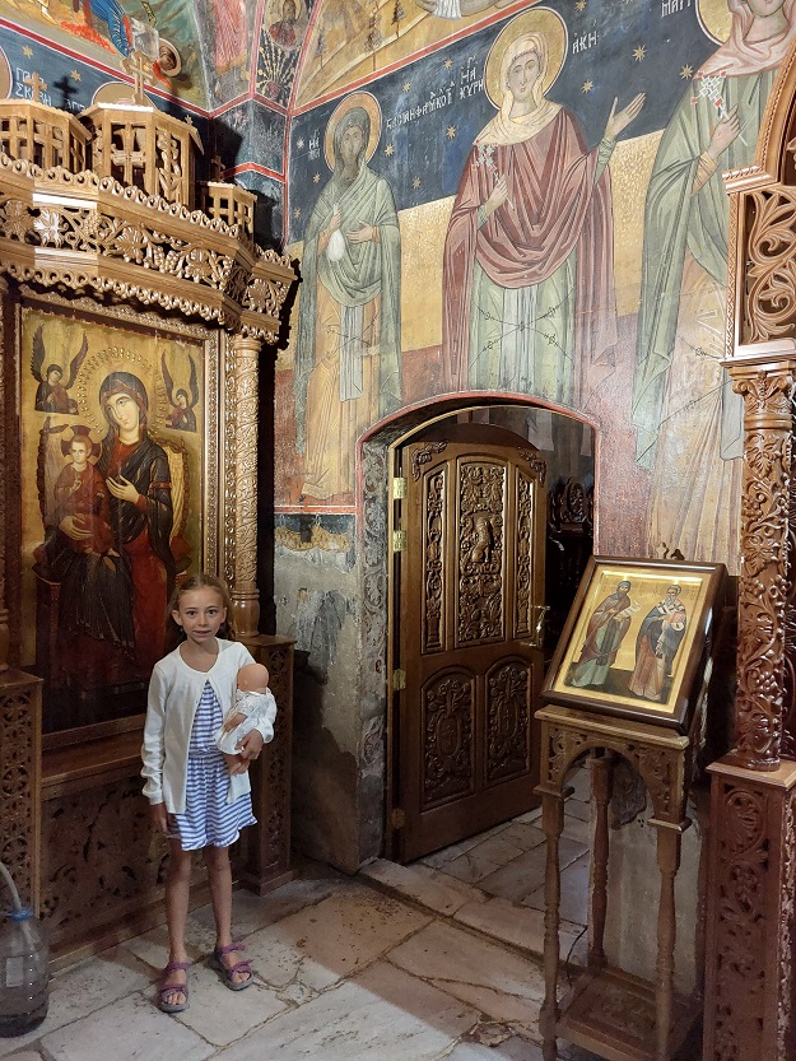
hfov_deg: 56.8
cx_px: 398
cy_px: 530
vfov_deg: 71.6
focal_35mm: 24
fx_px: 736
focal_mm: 5.23
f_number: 1.8
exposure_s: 1/25
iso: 640
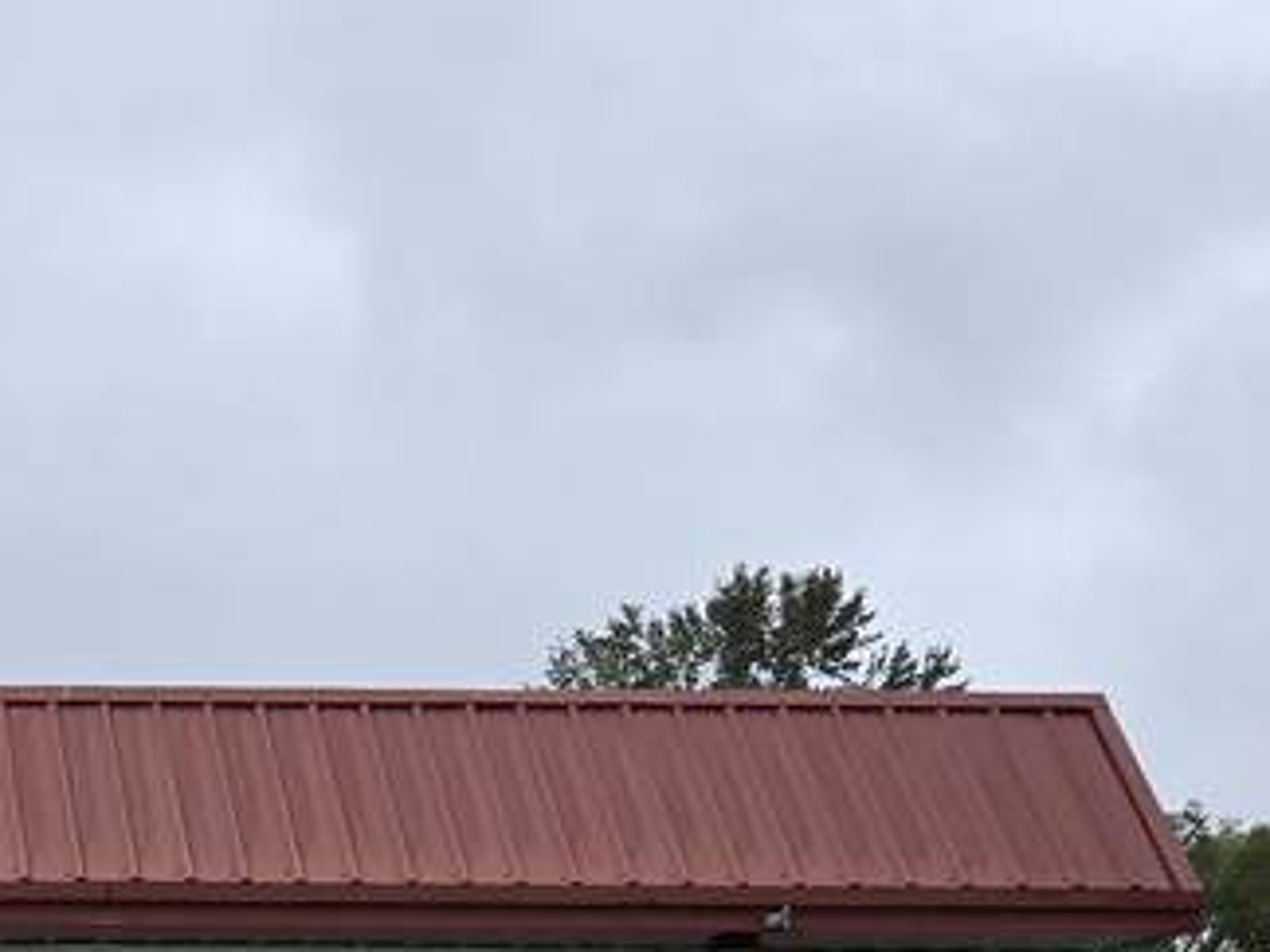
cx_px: -443
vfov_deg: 15.7
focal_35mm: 91
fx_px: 3339
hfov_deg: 19.6
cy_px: 1093
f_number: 1.8
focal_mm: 5.4
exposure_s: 1/1053
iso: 25
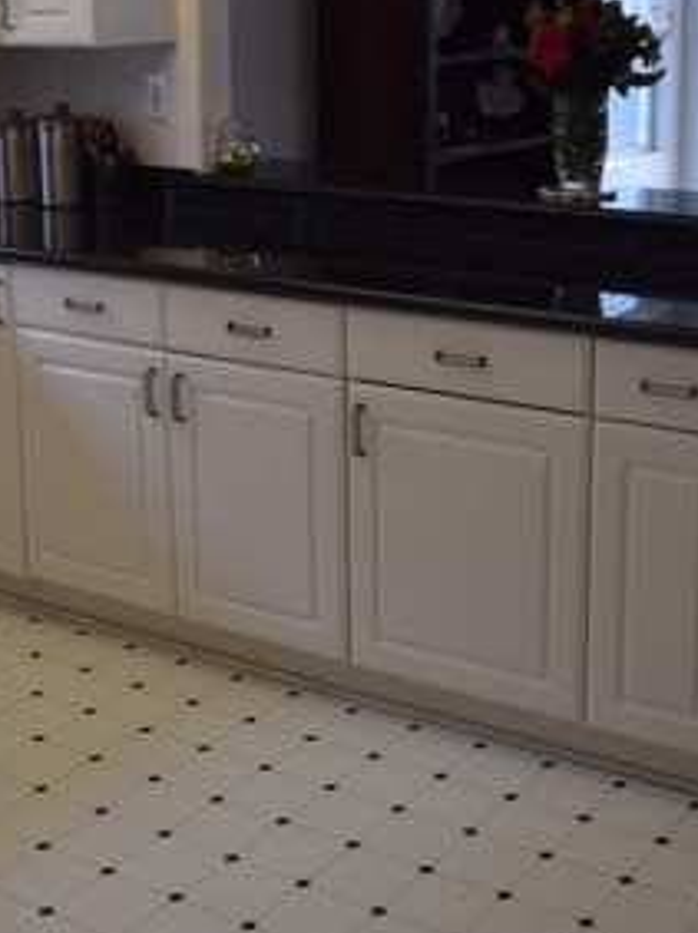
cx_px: 334
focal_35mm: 59
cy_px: 316
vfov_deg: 32.5
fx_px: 1589
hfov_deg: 24.8
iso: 400
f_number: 6.3
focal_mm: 18
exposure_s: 1/160
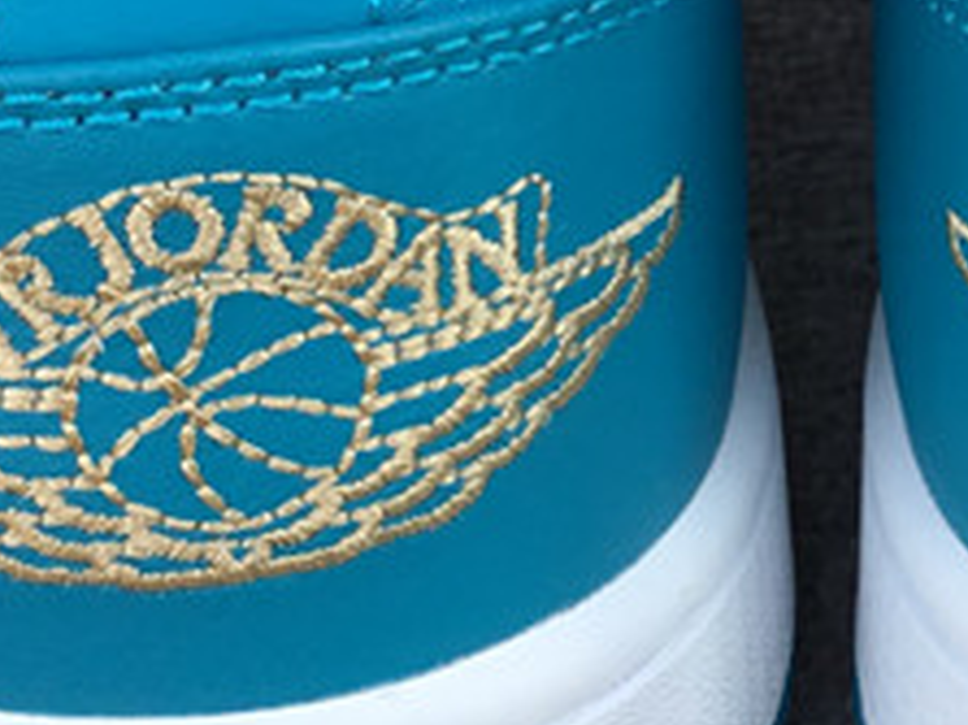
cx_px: 855
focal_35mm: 125
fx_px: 3494
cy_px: -80
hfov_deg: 15.6
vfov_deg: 11.7
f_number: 2.4
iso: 25
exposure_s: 1/248
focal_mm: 3.3
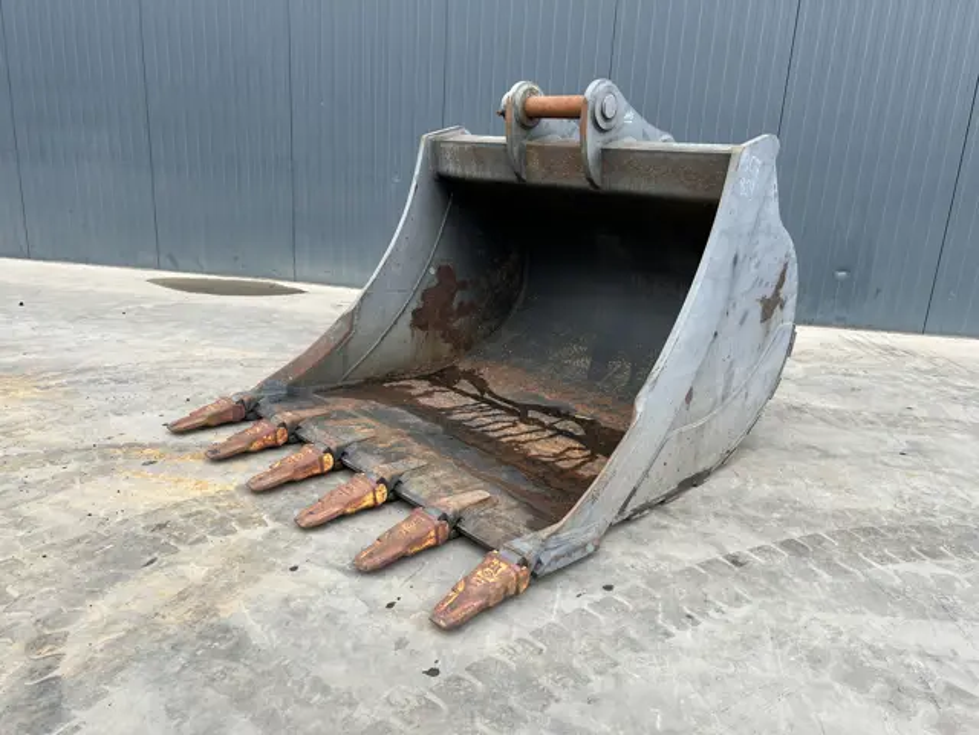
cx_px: 490
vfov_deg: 53.1
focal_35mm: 26
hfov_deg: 67.3
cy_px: 368
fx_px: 735
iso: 80
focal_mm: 5.7
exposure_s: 1/121
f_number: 1.5
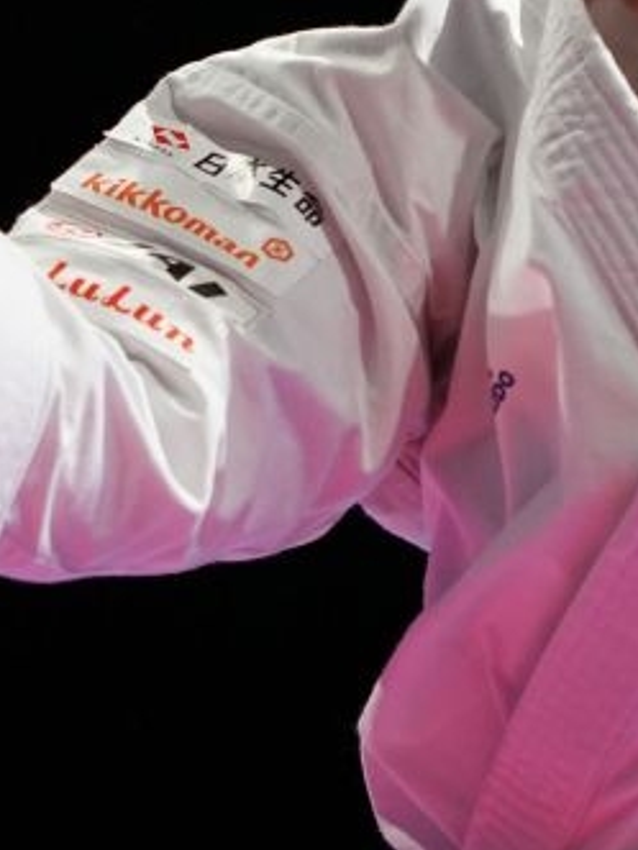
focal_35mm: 1392
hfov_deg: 1.1
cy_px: 668
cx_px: 441
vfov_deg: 1.4
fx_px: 34208
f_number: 2.8
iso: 3200
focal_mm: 400
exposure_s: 1/500
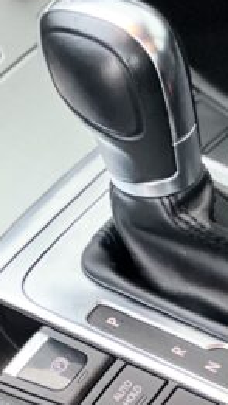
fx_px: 2760
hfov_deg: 4.7
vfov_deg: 8.4
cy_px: 113
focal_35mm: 257
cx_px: 149
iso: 400
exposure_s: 1/19
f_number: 2.8
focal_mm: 9
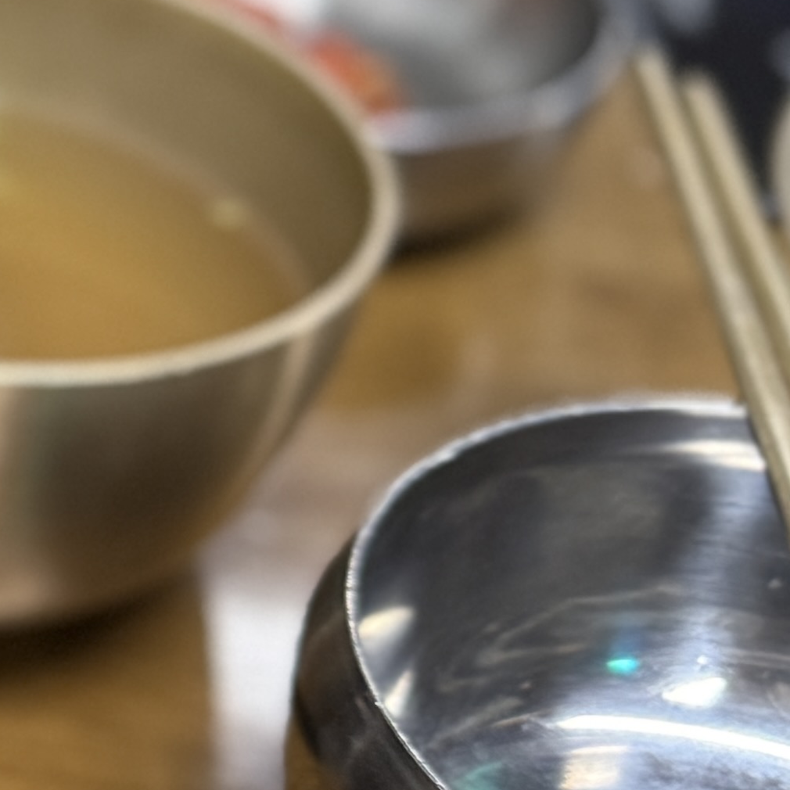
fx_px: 3098
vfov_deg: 14.5
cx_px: -1144
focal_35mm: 120
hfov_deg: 11.7
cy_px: 350
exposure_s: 1/60
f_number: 1.78
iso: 160
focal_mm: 6.76
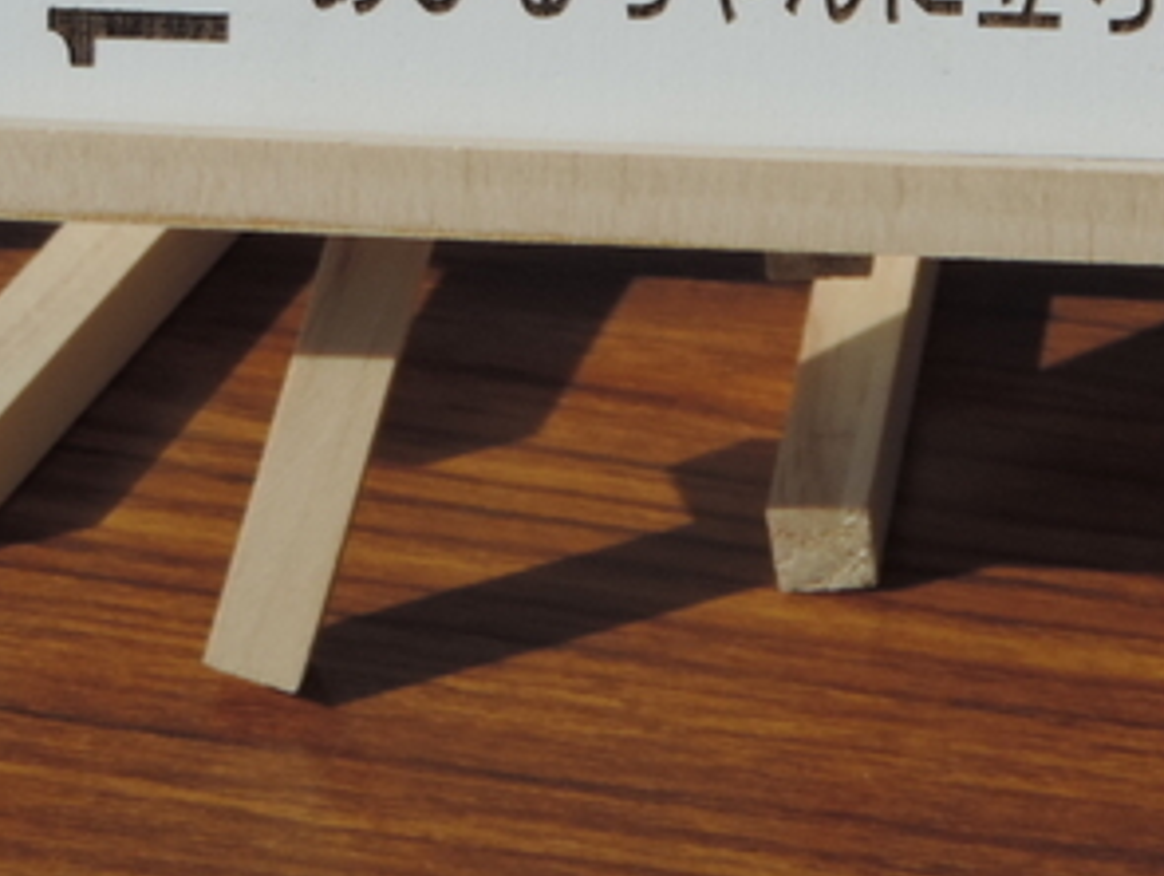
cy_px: -182
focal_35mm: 325
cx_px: 1057
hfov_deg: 6.1
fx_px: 10942
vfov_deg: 4.6
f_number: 4.2
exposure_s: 1/1250
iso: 80
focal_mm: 21.4
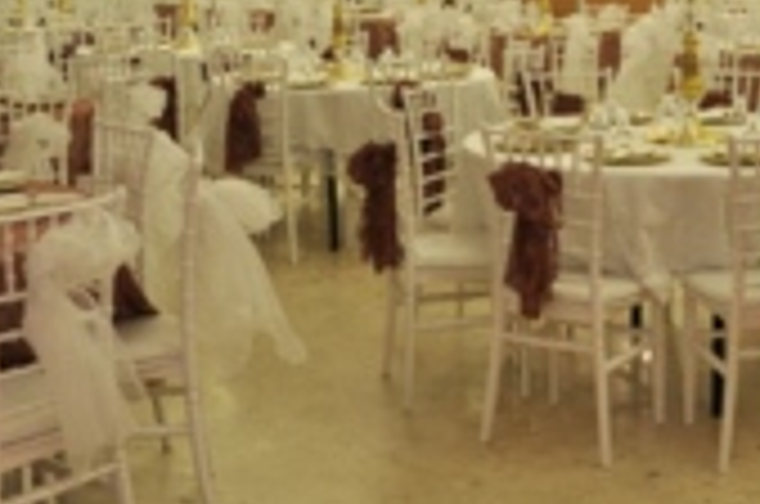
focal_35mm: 64
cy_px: 14
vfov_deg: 20.5
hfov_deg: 31.1
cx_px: 540
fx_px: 1349
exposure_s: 1/5
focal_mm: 18
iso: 200
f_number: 8
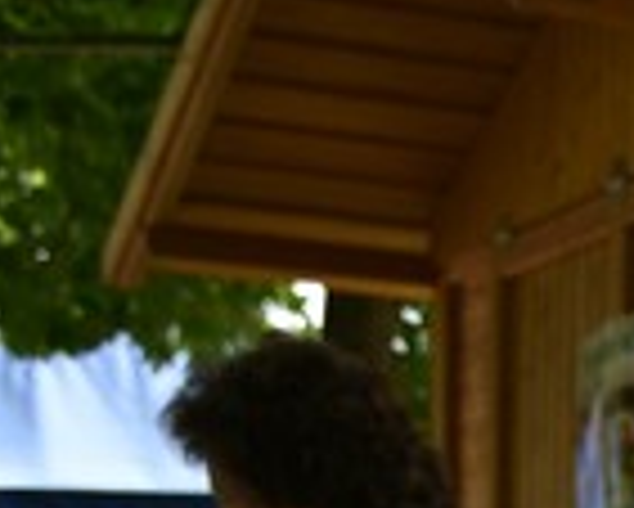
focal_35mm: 164
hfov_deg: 10.0
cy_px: 1072
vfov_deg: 8.8
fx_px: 3079
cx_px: 1601
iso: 250
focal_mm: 30
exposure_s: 1/640
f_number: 4
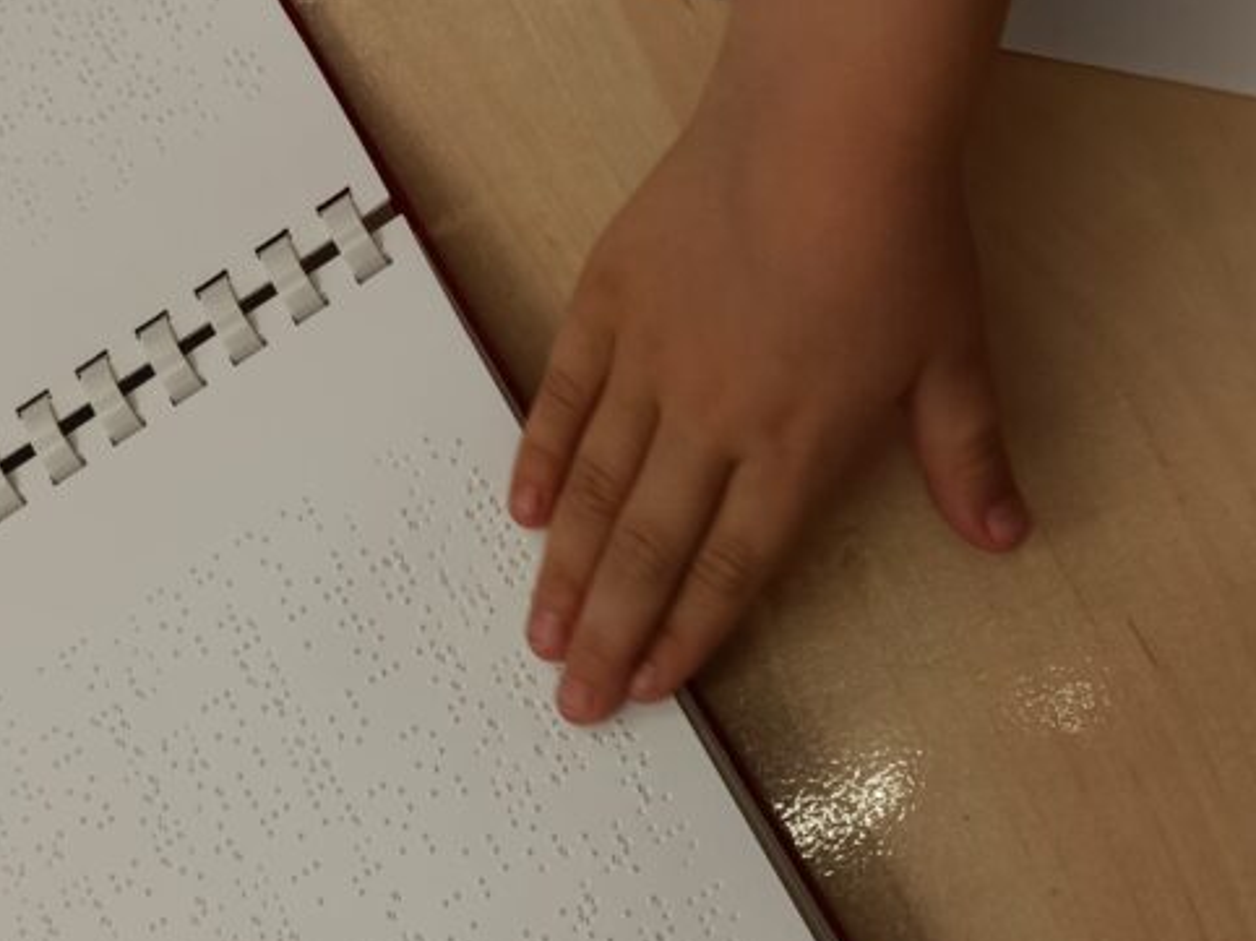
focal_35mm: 51
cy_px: 646
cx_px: 552
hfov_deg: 37.5
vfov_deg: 28.3
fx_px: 1850
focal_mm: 5.24
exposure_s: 1/100
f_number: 1.7
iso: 68
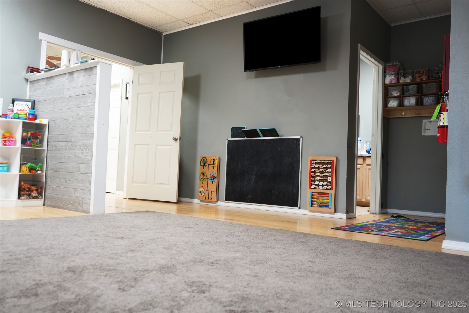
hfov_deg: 63.7
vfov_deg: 45.0
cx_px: 234
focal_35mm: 29
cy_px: 156
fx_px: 378
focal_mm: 29
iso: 400
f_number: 3.5
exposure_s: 1/30
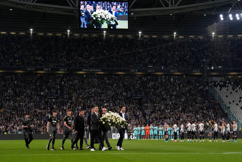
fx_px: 470
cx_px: 121
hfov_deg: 28.8
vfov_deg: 19.4
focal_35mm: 70
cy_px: 81
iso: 2000
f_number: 3.5
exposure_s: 1/1250
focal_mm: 70
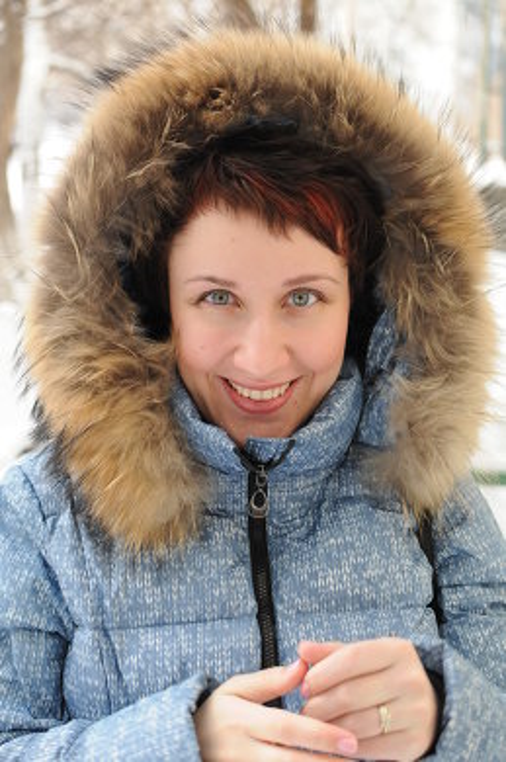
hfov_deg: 25.7
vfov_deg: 37.9
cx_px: 253
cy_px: 381
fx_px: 1110
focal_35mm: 52
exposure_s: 1/320
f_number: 2.8
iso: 200
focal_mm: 35
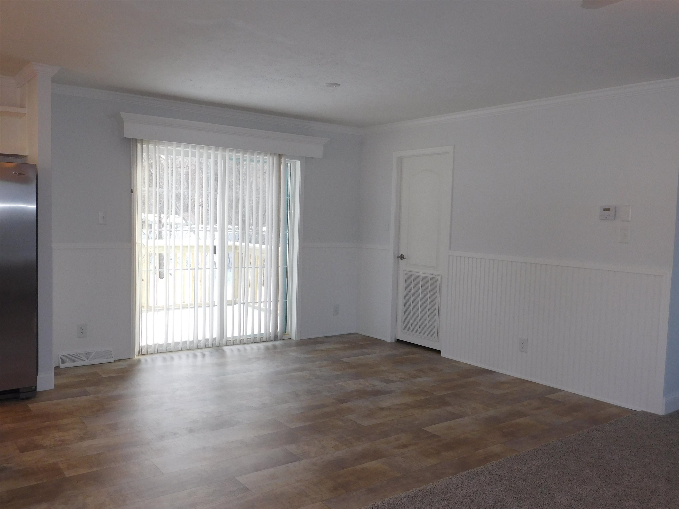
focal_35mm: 30
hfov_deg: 60.0
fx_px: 588
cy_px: 254
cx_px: 340
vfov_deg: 46.8
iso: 125
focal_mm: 5.3
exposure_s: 1/60
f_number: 3.2
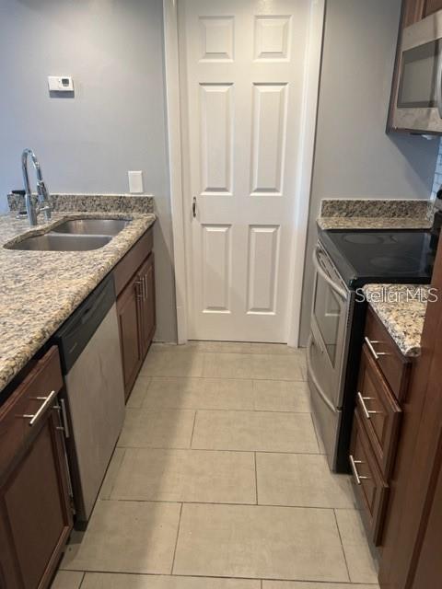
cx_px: 221
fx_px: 443
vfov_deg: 67.3
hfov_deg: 53.1
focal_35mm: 26
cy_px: 294
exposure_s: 1/60
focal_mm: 5.7
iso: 80
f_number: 1.5
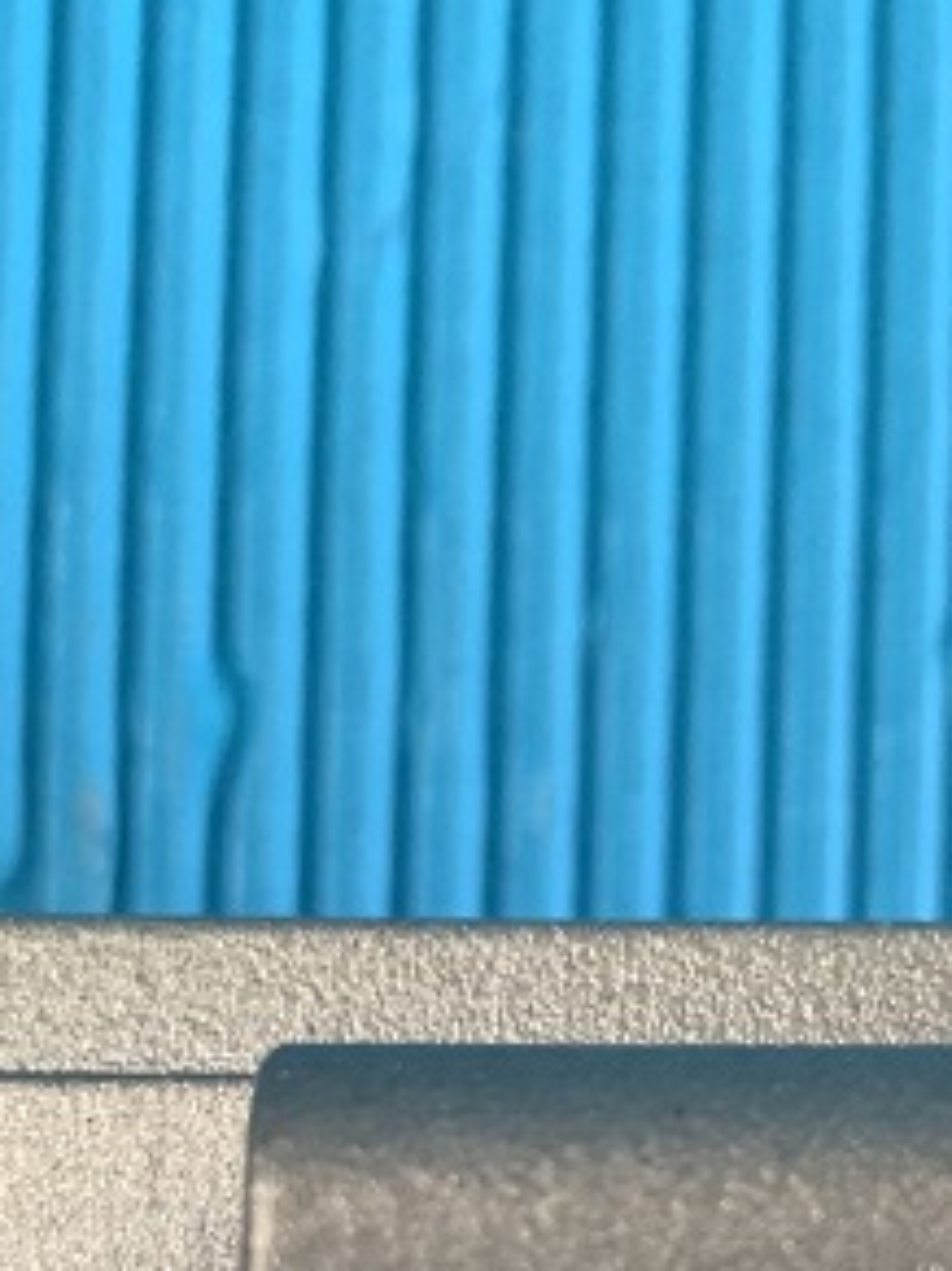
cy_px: 1299
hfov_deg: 20.3
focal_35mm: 72
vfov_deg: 25.6
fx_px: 2642
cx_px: 653
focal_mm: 4.25
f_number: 1.8
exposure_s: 1/60
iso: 320
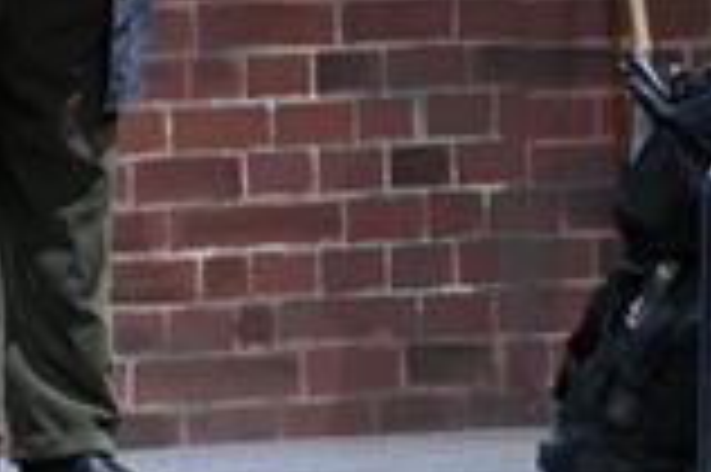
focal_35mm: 571
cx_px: 434
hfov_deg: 3.6
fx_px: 11265
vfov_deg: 2.4
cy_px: -162
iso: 6400
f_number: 5.6
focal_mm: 200
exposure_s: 1/250
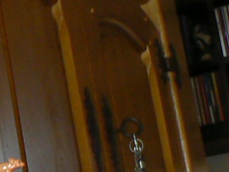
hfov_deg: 7.6
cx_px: -449
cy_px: 34
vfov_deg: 6.5
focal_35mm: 229
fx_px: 1516
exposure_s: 1/25
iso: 100
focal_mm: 6
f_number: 2.8
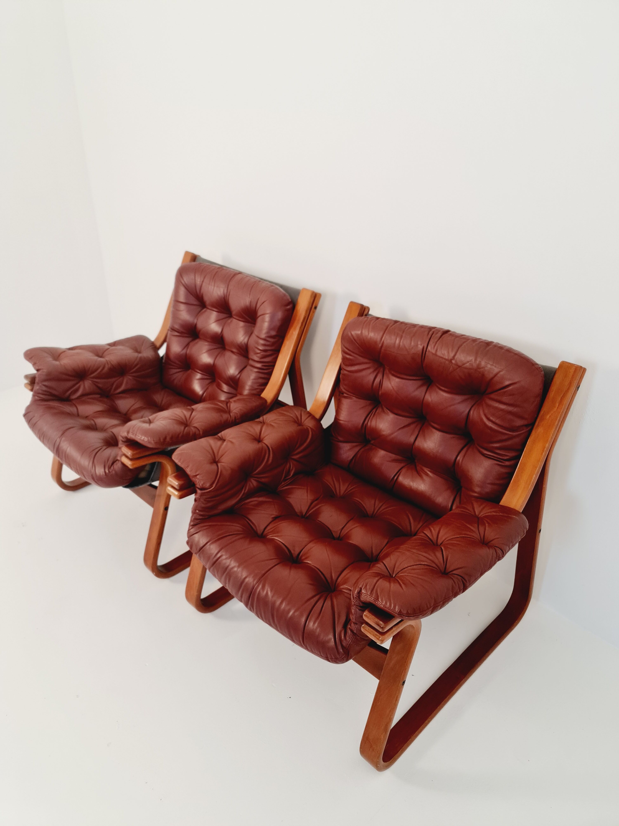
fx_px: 596
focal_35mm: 25
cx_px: 310
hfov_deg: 54.9
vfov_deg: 69.4
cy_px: 413
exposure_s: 1/100
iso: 125
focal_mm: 7
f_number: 1.8
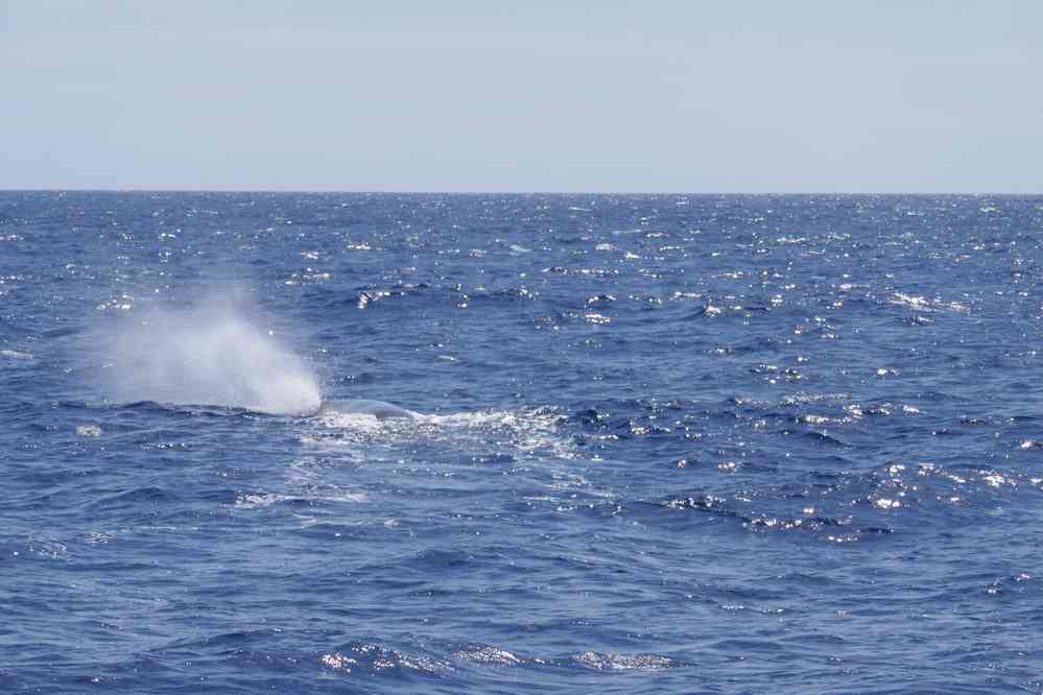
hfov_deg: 8.2
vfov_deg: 5.5
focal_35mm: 250
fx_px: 7242
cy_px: 348
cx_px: 522
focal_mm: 91
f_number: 5.9
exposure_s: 1/800
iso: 125
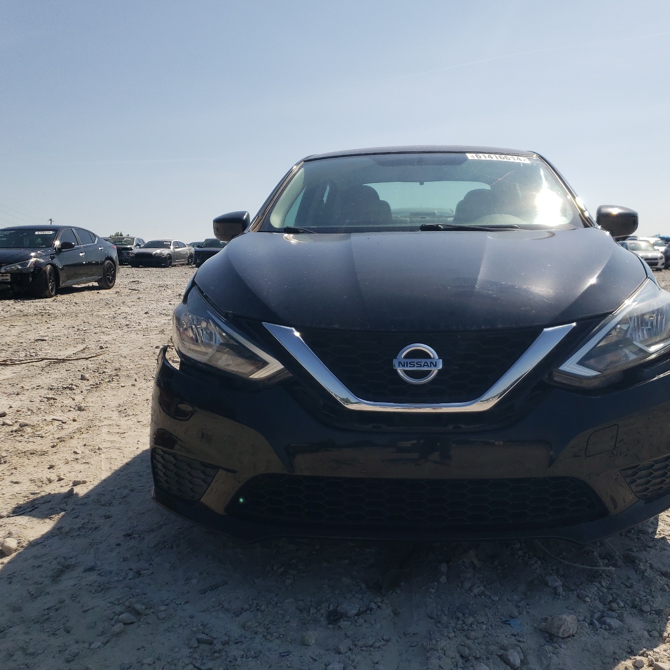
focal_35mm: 31
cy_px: 335
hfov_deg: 52.0
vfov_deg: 52.5
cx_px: 420
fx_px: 679
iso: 50
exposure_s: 1/5000
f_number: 1.5
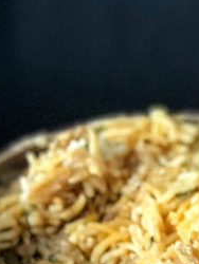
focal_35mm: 243
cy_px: 332
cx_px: 159
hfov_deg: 6.1
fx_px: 1859
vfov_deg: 8.0
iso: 250
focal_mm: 6.6
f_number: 2.8
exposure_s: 1/50
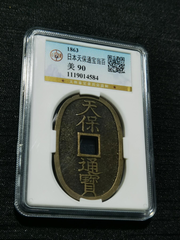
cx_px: 90
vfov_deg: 34.3
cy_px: 120
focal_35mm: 56
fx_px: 388
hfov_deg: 26.1
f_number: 1.9
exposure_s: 1/100
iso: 80
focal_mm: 6.67
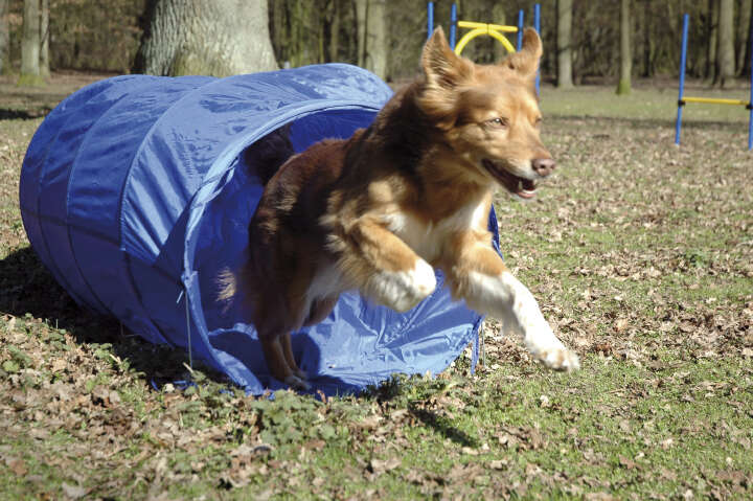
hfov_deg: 27.0
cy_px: 250
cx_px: 376
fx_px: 1568
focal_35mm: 75
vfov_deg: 18.2
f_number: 4.5
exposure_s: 1/640
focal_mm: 50
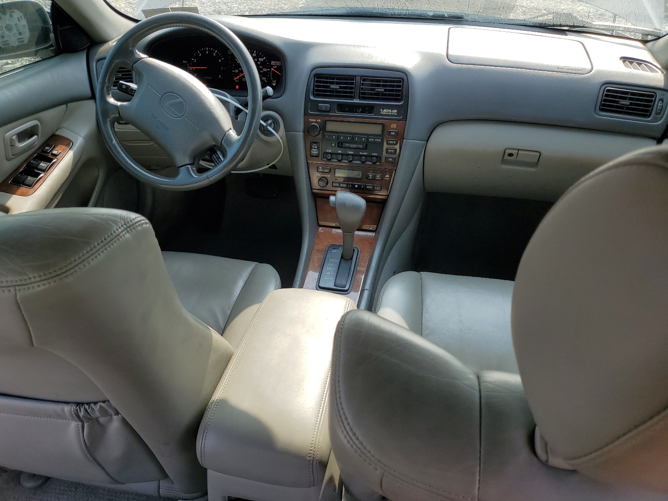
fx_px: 502
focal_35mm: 26
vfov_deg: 53.1
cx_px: 334
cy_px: 250
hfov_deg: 67.3
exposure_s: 1/714
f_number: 1.5
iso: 50
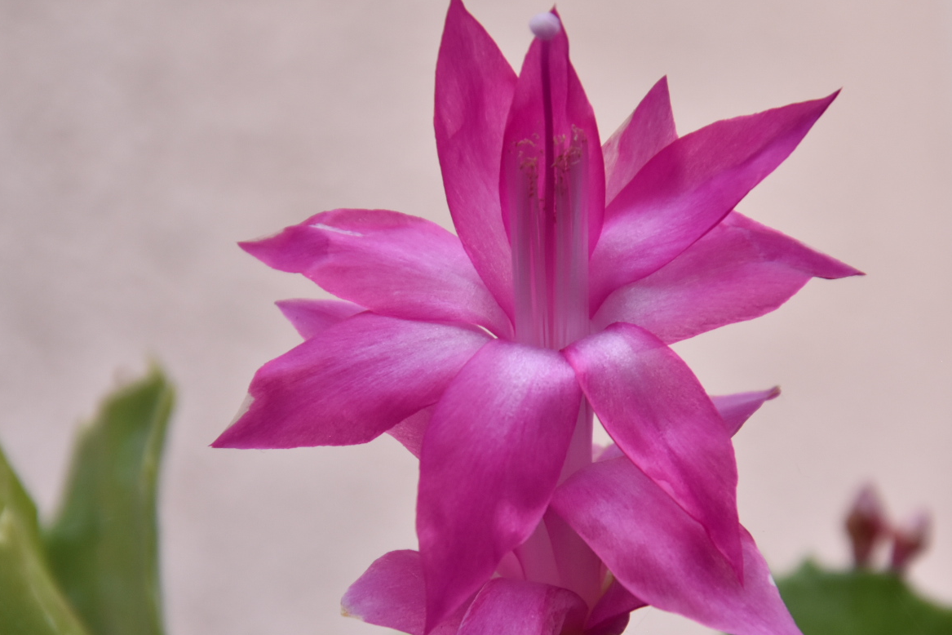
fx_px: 5783
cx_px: 520
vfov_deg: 6.3
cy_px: 419
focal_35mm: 219
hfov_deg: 9.4
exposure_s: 1/125
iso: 640
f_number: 7.1
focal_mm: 105
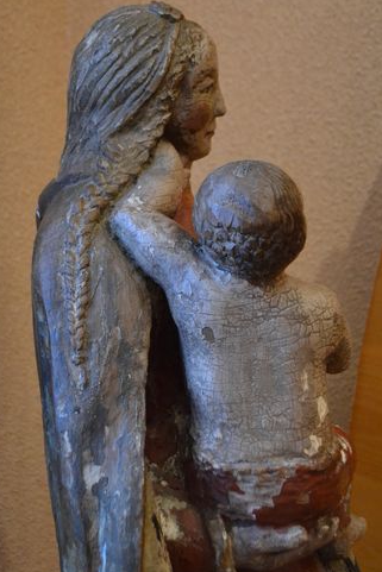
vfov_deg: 40.9
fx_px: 763
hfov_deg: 28.1
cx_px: 186
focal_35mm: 48
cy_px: 221
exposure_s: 1/60
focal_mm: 22
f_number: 3.8
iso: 2800
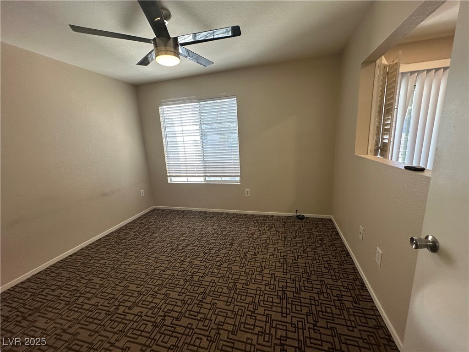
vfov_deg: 85.7
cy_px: 176
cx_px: 234
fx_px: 190
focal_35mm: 14
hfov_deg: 102.1
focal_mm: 2.22
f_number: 2.2
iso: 160
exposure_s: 1/120
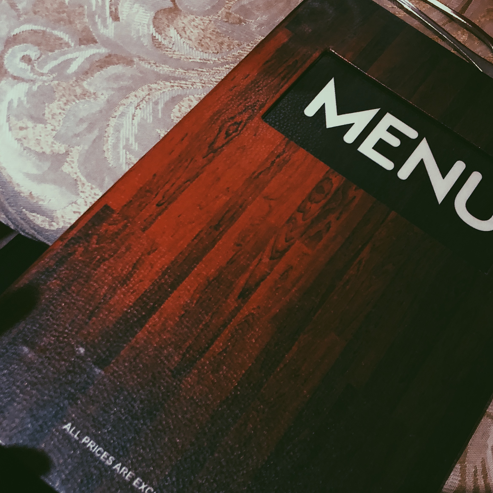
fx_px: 693
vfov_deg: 39.1
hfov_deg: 38.9
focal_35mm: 43
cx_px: 315
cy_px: 209
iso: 100
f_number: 1.8
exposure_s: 1/4
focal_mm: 3.99
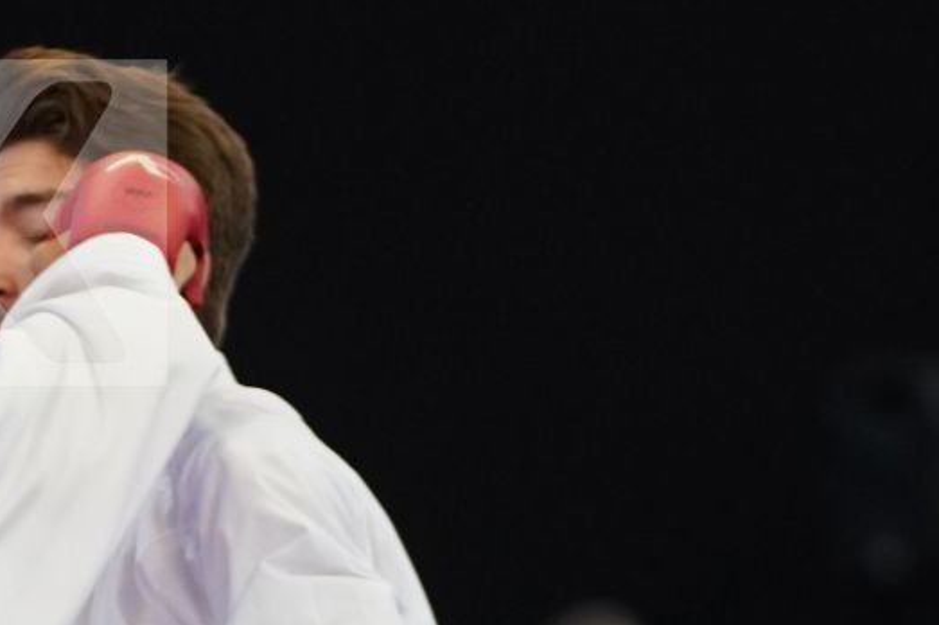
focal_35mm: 434
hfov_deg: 4.7
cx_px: 0
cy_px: 858
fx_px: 11313
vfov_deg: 3.2
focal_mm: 126
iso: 2500
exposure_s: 1/1000
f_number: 2.8
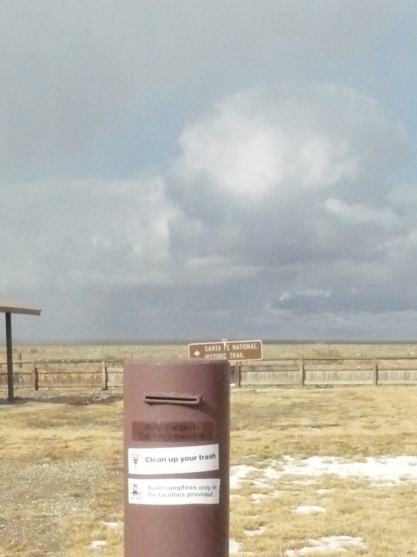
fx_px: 1092
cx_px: 130
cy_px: 511
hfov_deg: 21.5
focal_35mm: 68
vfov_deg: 27.4
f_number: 8
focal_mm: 6
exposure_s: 1/2000
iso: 800
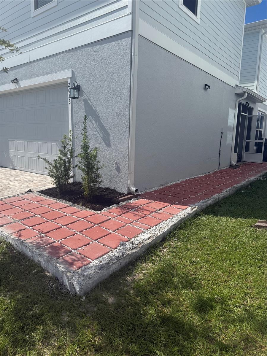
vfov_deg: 71.6
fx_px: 247
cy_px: 178
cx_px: 134
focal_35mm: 24
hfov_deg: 56.8
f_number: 1.78
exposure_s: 1/6711
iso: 80
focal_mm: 6.76
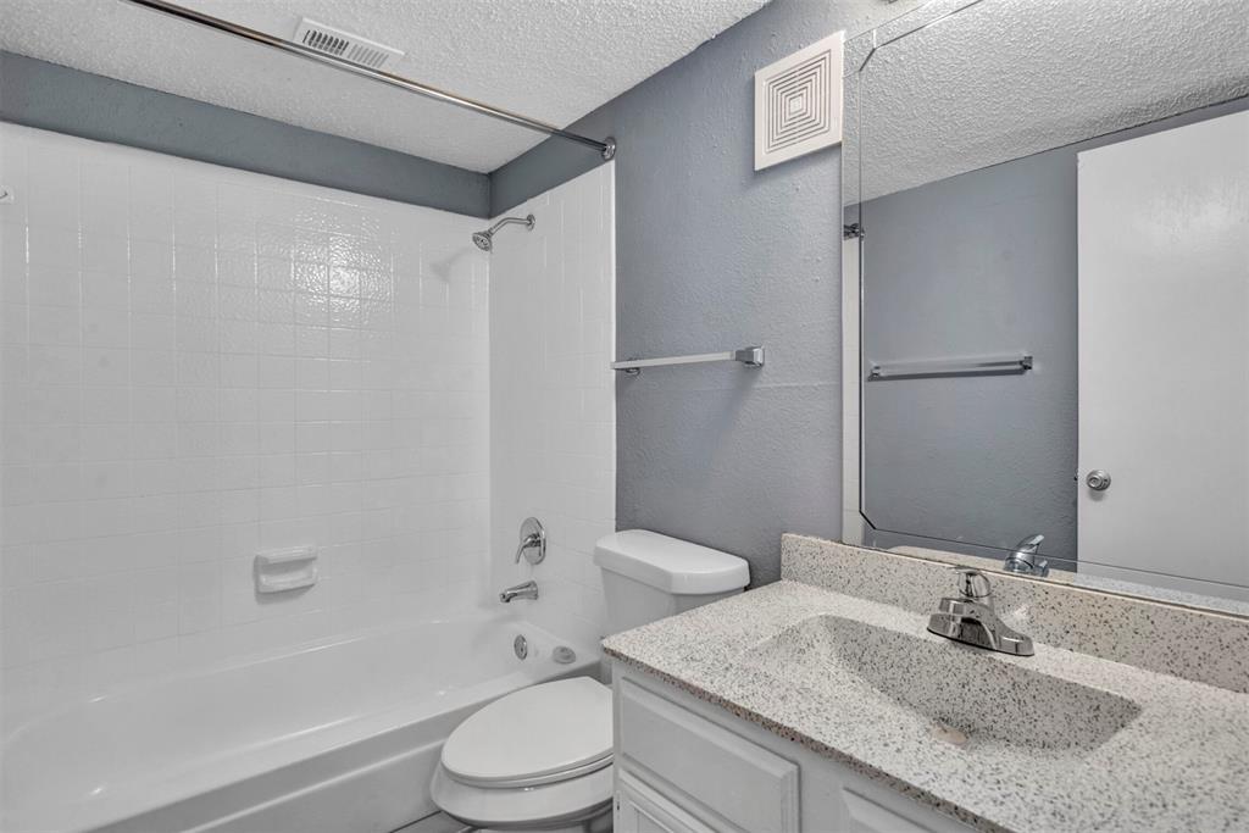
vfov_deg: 67.4
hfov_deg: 90.0
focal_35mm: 18
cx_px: 624
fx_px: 625
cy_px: 416
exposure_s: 1/25
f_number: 7.1
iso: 320
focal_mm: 18
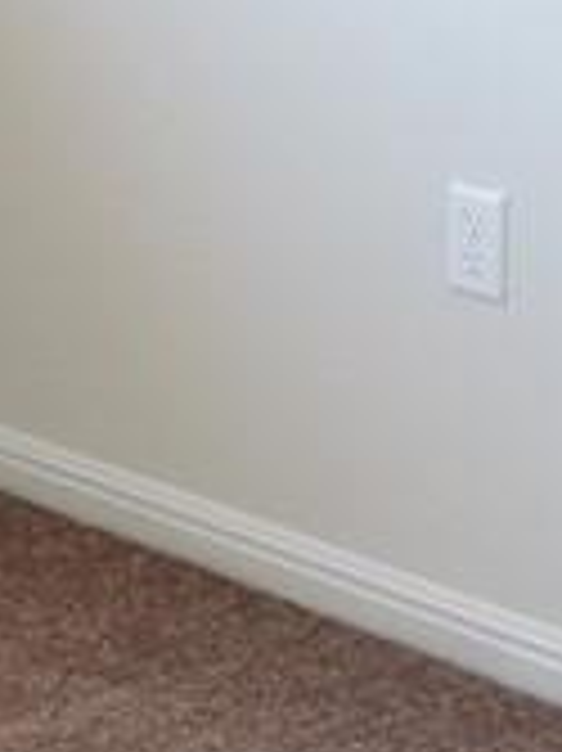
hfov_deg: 8.4
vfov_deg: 11.6
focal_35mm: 166
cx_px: -616
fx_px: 3598
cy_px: -189
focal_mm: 5.56
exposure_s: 1/60
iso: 125
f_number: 1.6
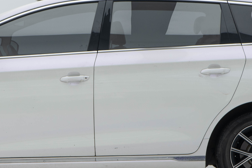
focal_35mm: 148
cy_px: 53
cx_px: 80
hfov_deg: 13.8
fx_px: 1036
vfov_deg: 9.3
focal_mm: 57
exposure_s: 1/100
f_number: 7.1
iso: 160
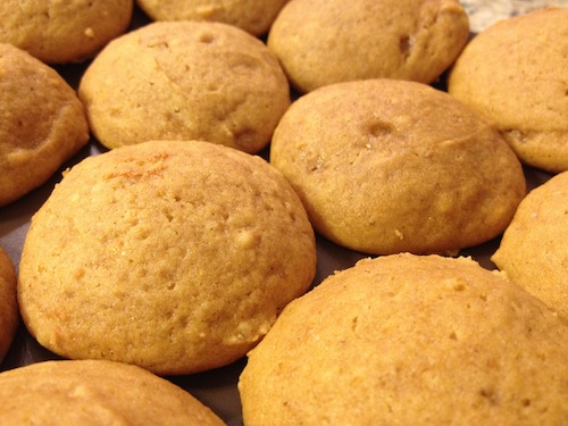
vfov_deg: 40.7
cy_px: 213
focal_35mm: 35
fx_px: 574
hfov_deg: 52.6
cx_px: 284
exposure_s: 1/20
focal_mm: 4.28
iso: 320
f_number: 2.4
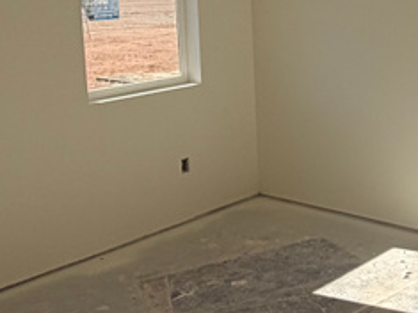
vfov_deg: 23.8
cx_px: 327
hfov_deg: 31.0
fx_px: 736
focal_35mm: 61
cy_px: 82
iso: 40
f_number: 2.2
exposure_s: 1/607
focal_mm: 2.22
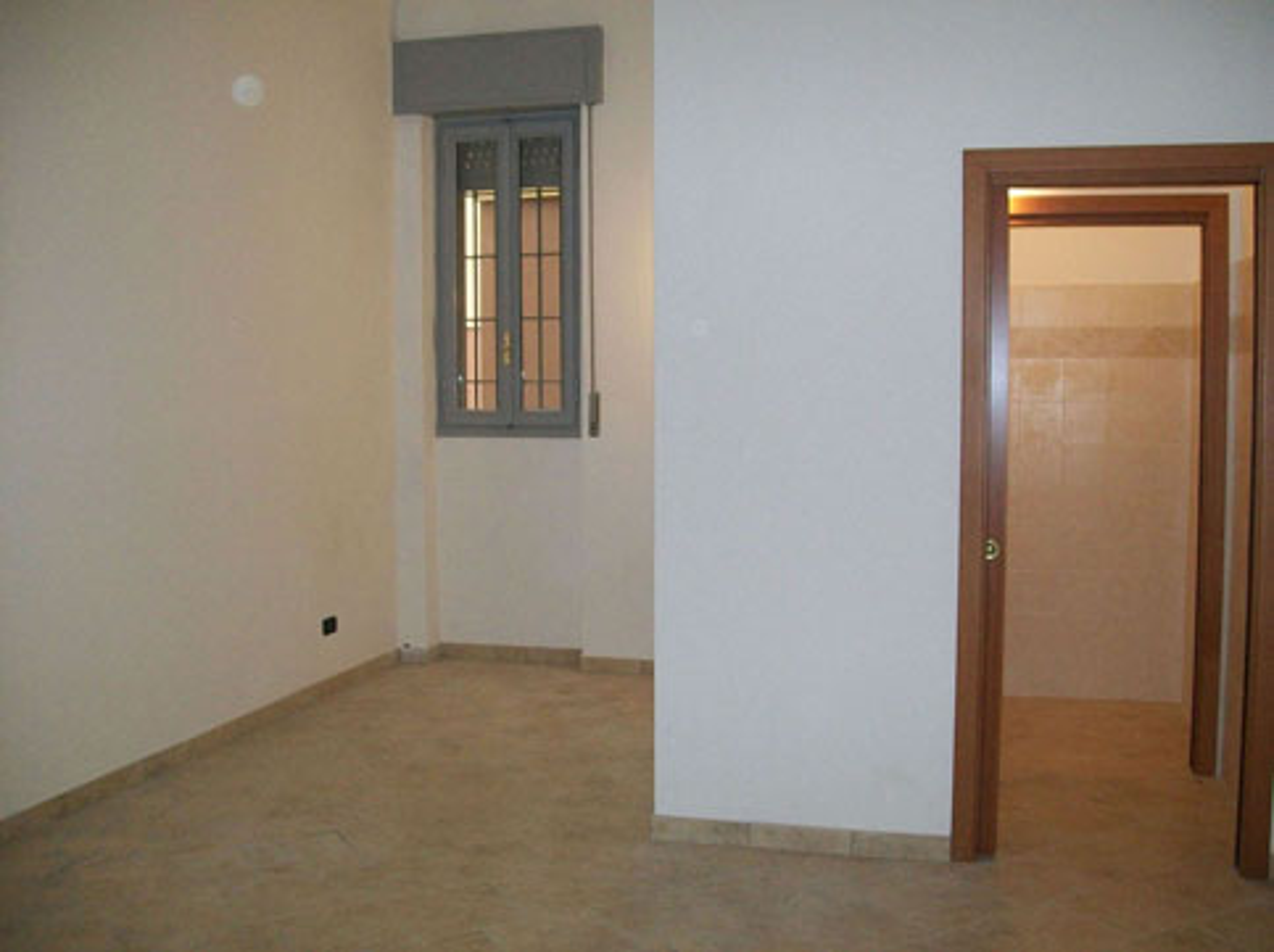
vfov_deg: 39.6
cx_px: 637
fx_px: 1323
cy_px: 476
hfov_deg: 51.4
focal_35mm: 36
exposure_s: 1/60
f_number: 2.7
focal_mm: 6
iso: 160
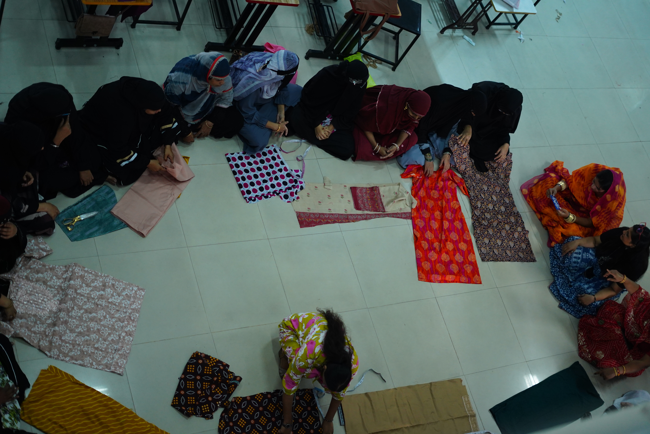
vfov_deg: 27.0
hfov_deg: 39.6
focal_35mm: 50
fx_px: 903
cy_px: 217
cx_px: 325
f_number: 1.8
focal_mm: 50
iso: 1600
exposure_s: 1/200
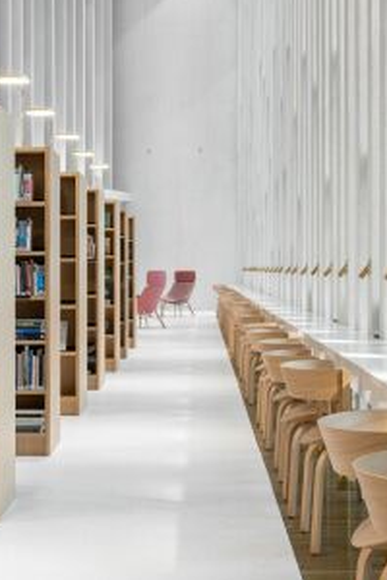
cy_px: 207
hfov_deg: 18.2
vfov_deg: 26.9
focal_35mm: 75
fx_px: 1209
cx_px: 168
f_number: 11
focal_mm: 50
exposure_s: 1/2.5
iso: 100
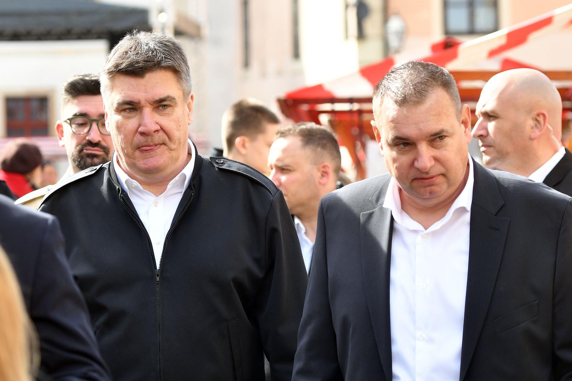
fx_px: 1350
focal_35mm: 85
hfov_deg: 23.9
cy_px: 190
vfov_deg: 16.1
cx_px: 286
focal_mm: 85
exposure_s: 1/800
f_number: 5.6
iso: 400
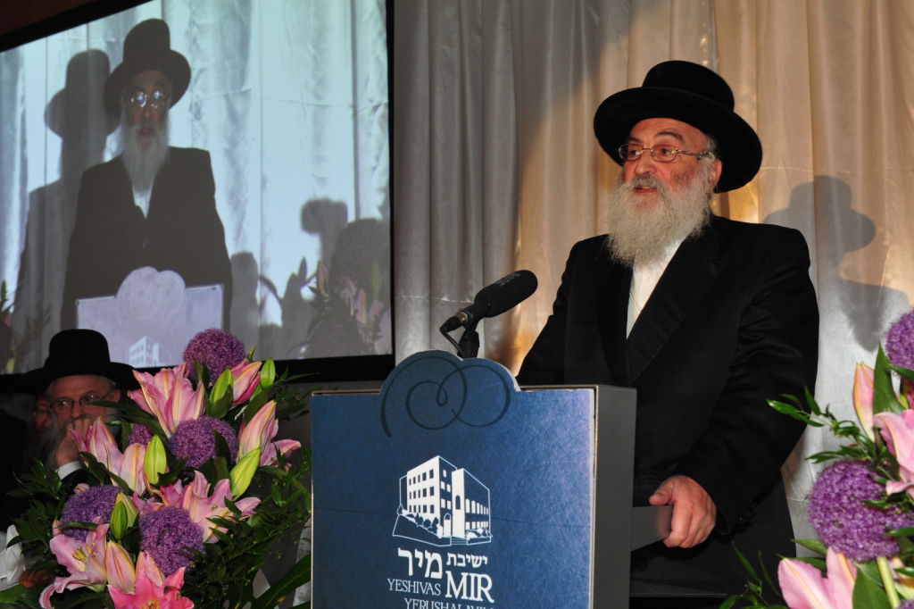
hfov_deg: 44.5
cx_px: 457
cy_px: 304
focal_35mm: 44
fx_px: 1117
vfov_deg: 30.5
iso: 640
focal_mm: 44
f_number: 5.6
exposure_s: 1/60
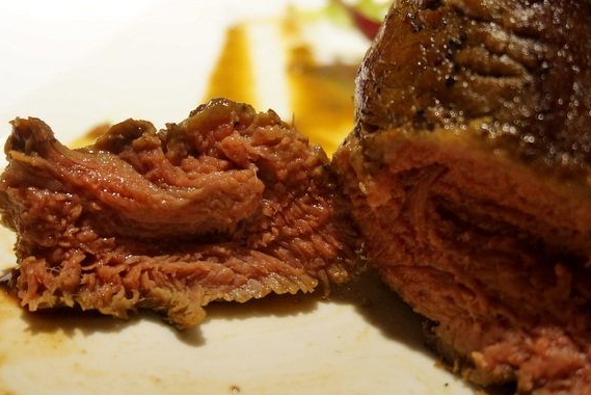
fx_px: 748
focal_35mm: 46
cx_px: 312
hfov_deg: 43.1
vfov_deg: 29.5
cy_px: 207
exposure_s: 1/60
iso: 1250
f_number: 4.5
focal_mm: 27
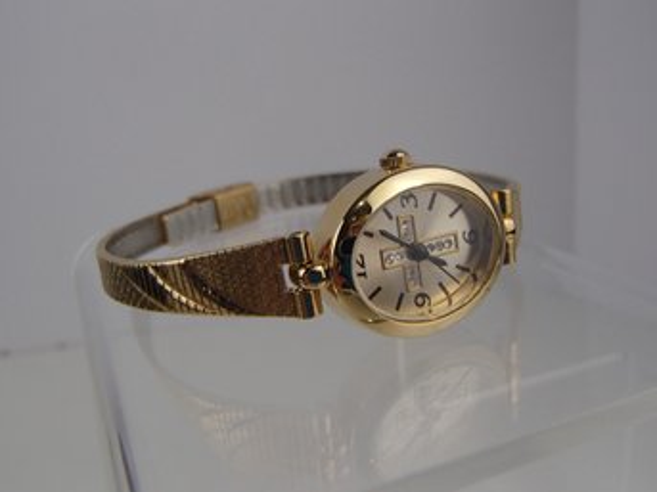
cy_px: 246
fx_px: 702
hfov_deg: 50.2
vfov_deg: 38.6
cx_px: 328
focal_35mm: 37
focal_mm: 6.64
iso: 160
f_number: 4.7
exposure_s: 1/160
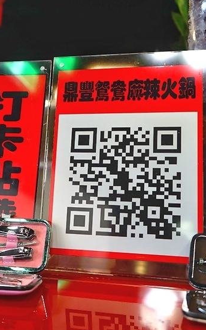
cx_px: 60
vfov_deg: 45.3
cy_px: 163
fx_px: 396
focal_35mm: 44
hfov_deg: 28.9
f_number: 3.5
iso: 500
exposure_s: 1/60
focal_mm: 28
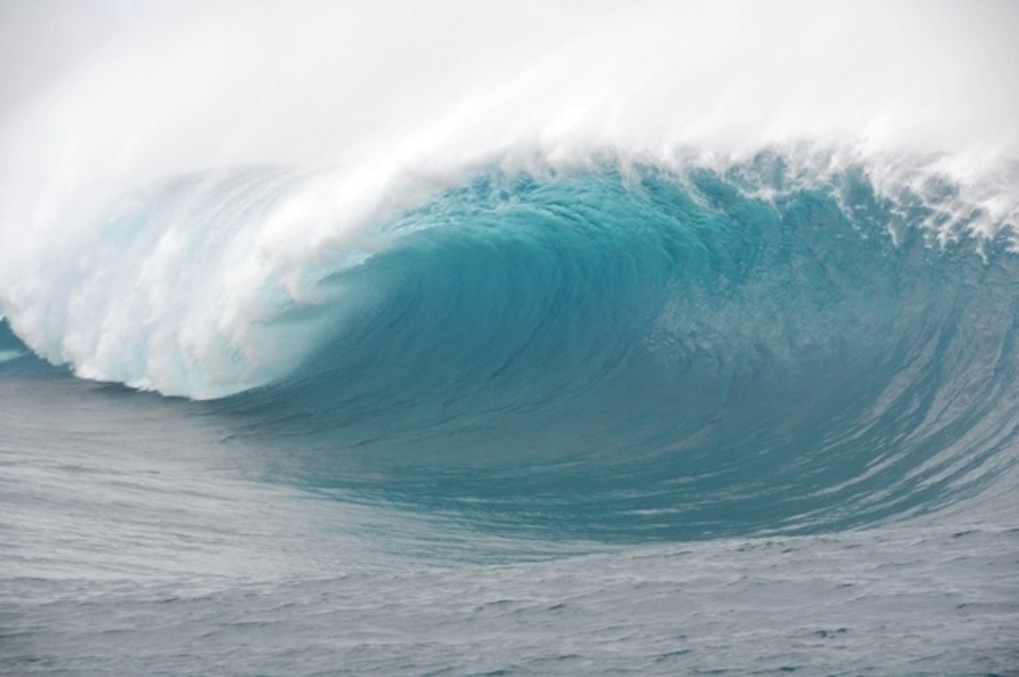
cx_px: 510
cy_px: 338
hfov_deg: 14.4
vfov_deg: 9.6
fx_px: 4028
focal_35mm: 142
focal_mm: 95
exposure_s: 1/200
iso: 200
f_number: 7.1
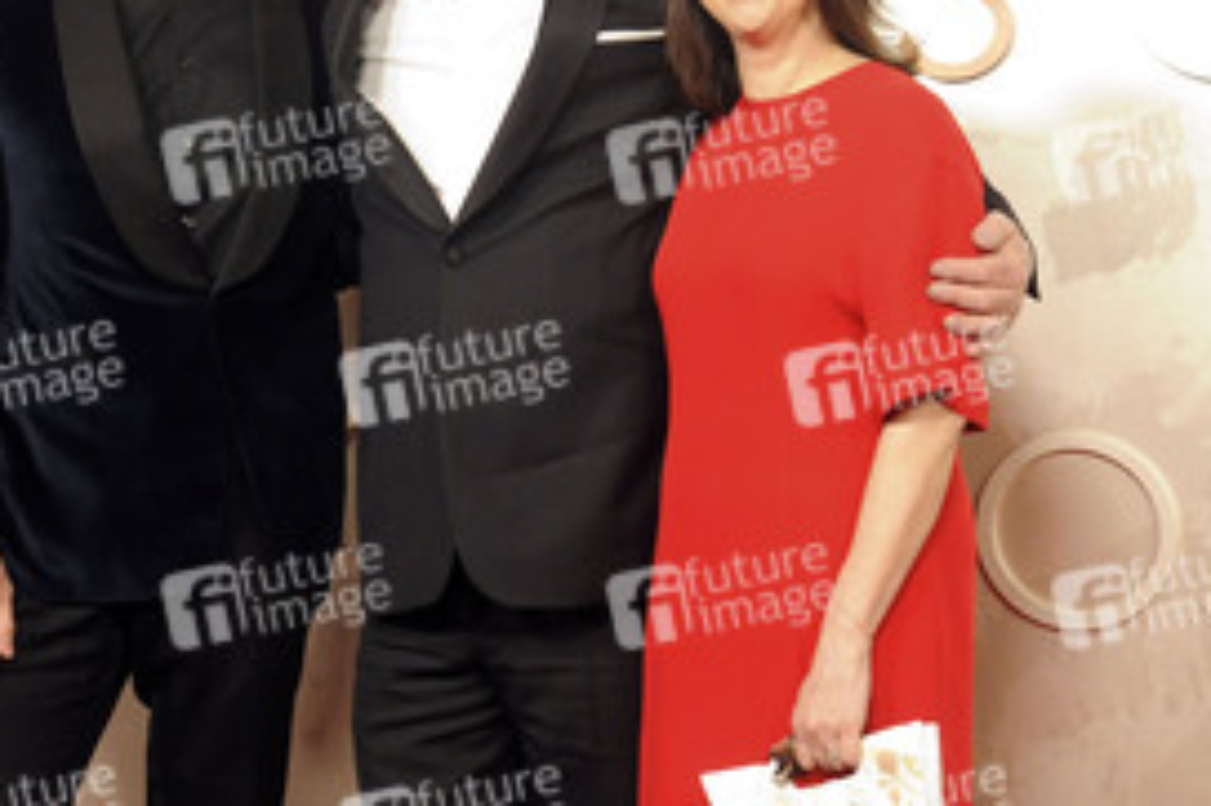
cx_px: 334
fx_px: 2891
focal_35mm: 86
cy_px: 263
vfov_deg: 15.8
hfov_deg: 23.5
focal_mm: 52
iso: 2500
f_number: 7.1
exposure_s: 1/100
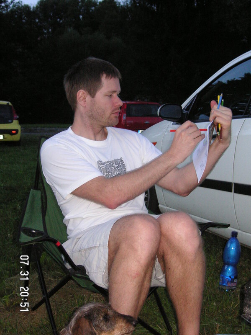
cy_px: 168
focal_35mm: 53
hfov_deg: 27.5
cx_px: 126
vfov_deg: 36.2
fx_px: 512
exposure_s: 1/45
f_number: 3.6
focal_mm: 8.9
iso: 160
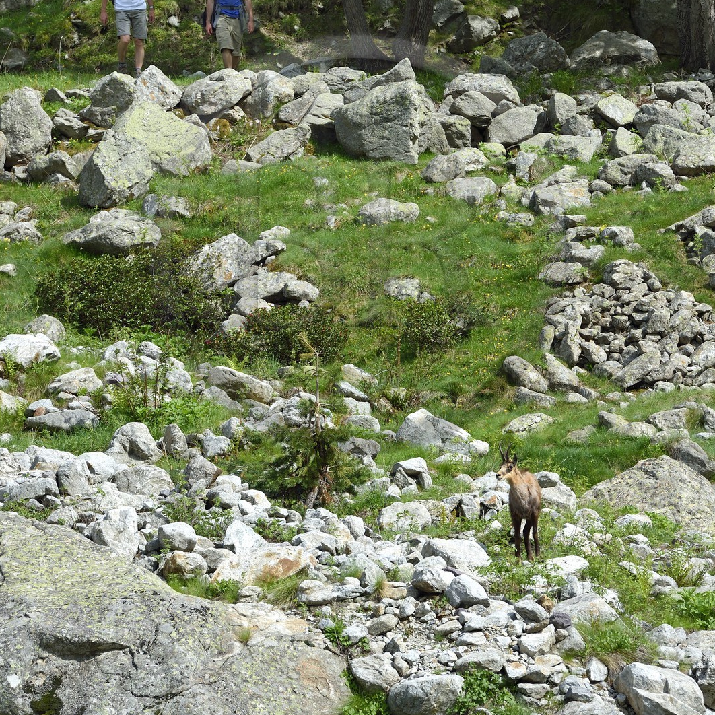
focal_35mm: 256
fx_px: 5982
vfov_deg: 6.8
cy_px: 245
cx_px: 357
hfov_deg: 6.8
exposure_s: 1/320
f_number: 8
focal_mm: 200
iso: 200
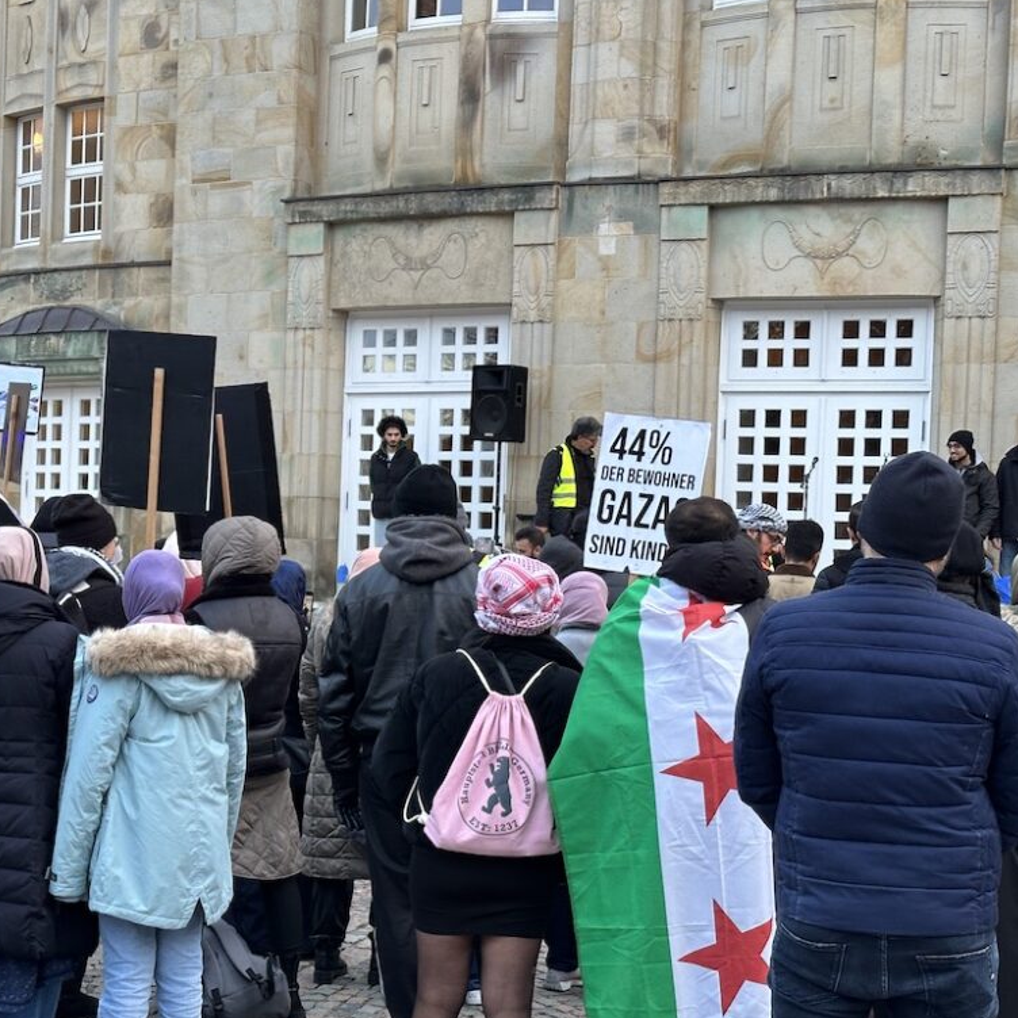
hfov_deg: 25.9
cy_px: 559
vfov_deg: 26.1
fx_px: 2196
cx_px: 299
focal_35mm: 66
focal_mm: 6.86
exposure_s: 1/50
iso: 80
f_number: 1.78
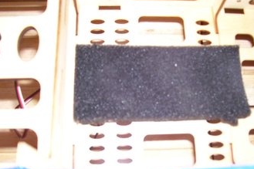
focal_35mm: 43
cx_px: 141
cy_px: 109
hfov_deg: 45.4
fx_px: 303
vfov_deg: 31.0
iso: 125
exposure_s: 1/60
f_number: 2.7
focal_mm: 5.6
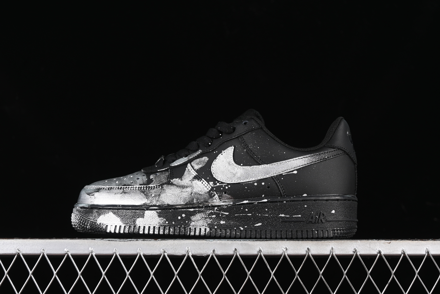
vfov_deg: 18.2
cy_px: 147
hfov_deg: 27.0
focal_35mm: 75
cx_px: 220
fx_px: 917
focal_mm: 50
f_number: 6.3
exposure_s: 1/60
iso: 160
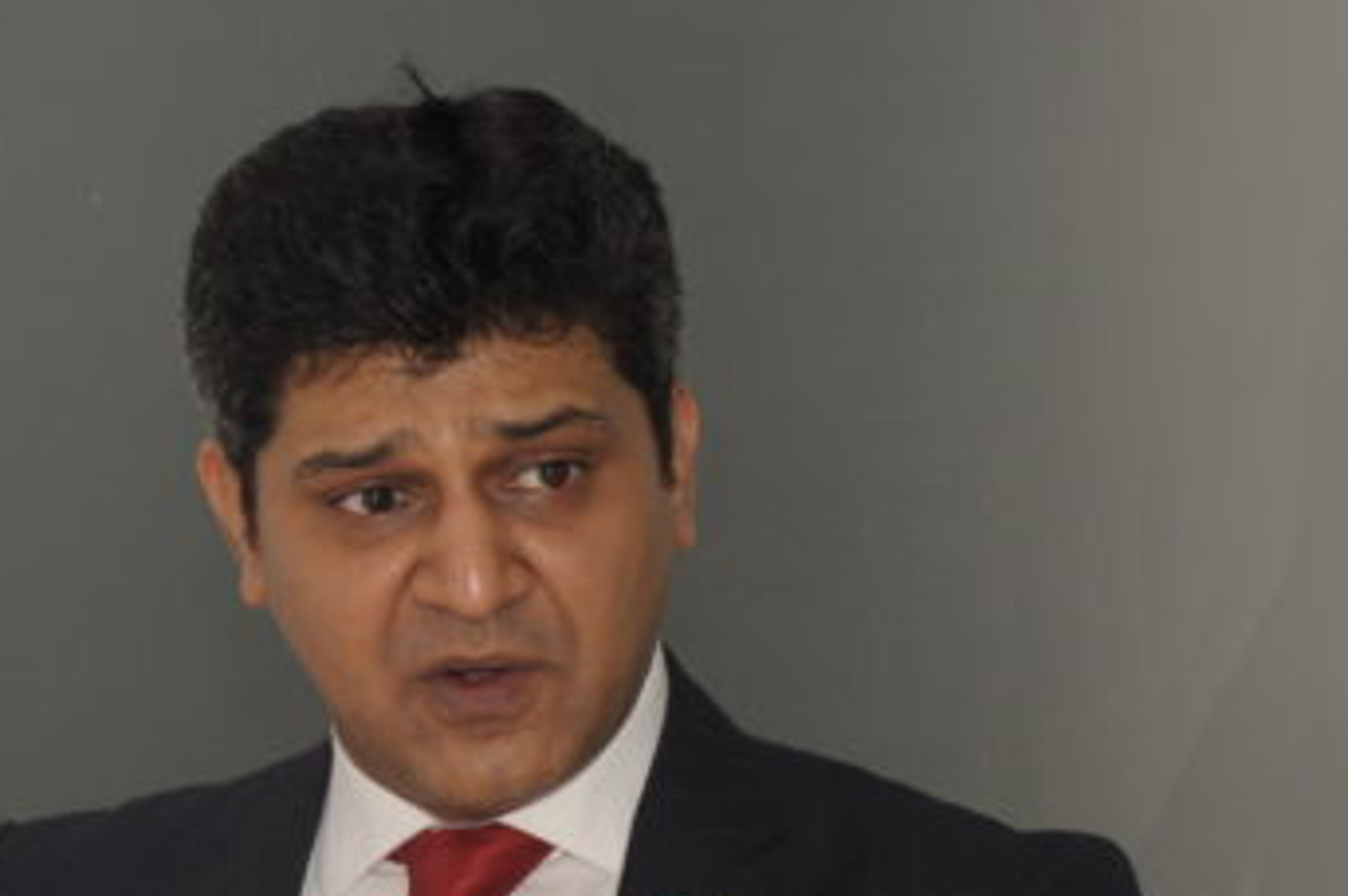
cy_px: 888
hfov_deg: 12.2
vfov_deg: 8.1
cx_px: 291
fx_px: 6285
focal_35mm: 168
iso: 640
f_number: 9
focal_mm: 50
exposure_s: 1/125
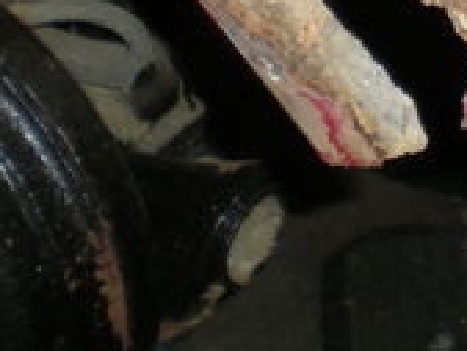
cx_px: 484
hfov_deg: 13.5
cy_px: -185
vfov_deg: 10.0
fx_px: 1944
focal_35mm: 144
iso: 50
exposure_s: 1/60
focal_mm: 6.3
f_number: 3.1
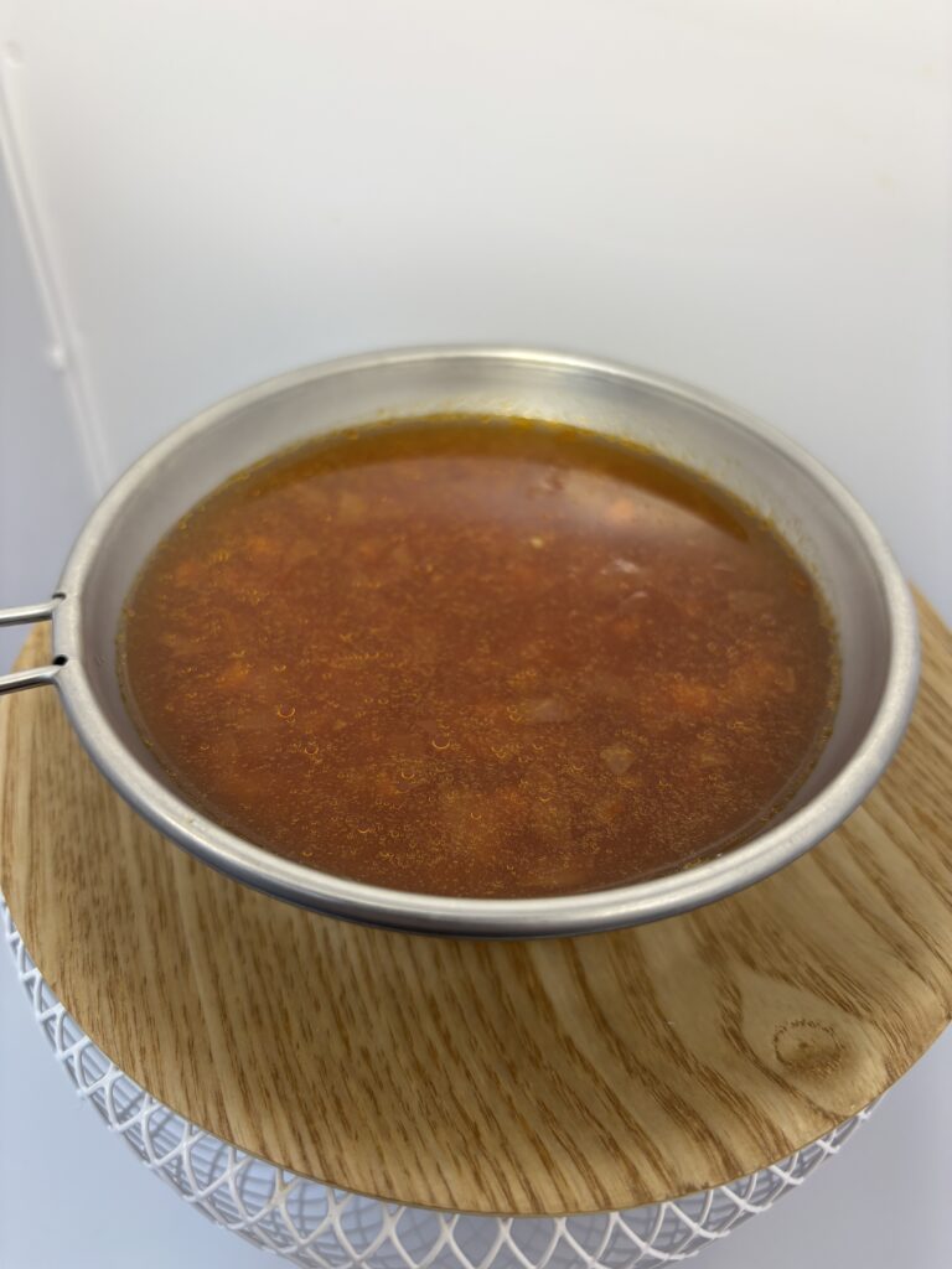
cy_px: 634
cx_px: 476
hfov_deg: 53.1
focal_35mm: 26
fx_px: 953
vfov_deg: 67.3
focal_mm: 5.96
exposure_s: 1/60
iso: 80
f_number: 1.6
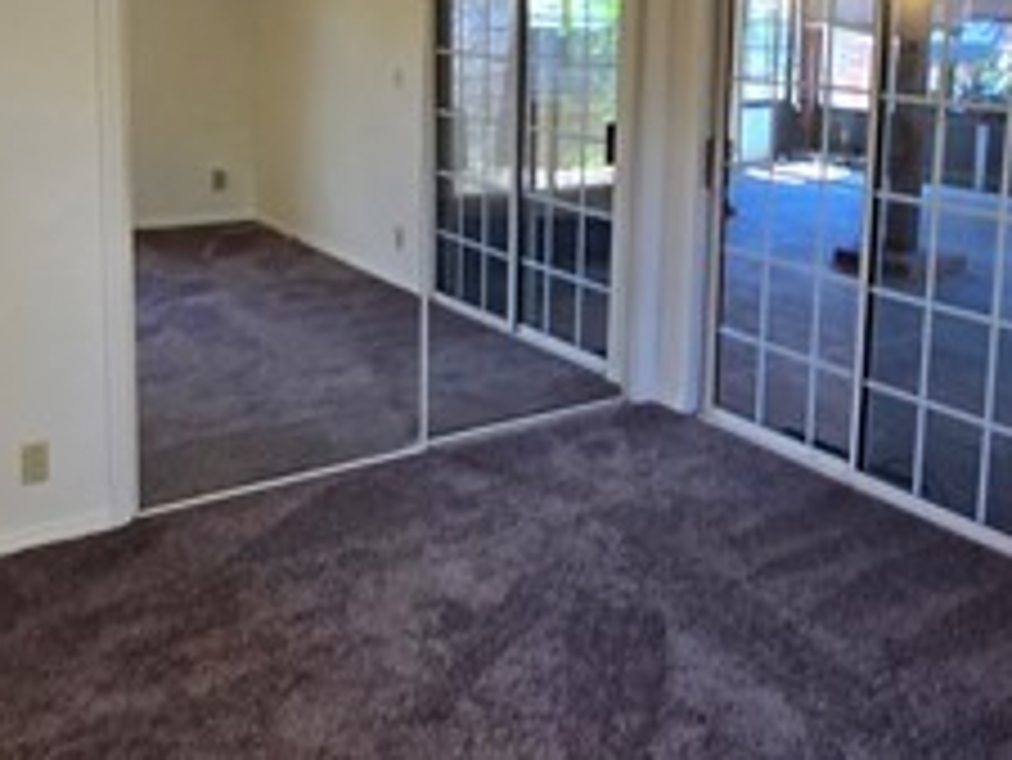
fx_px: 1082
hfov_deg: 49.8
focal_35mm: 37
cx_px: 409
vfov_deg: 37.0
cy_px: 126
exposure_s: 1/60
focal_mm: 2.2
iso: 80
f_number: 2.2
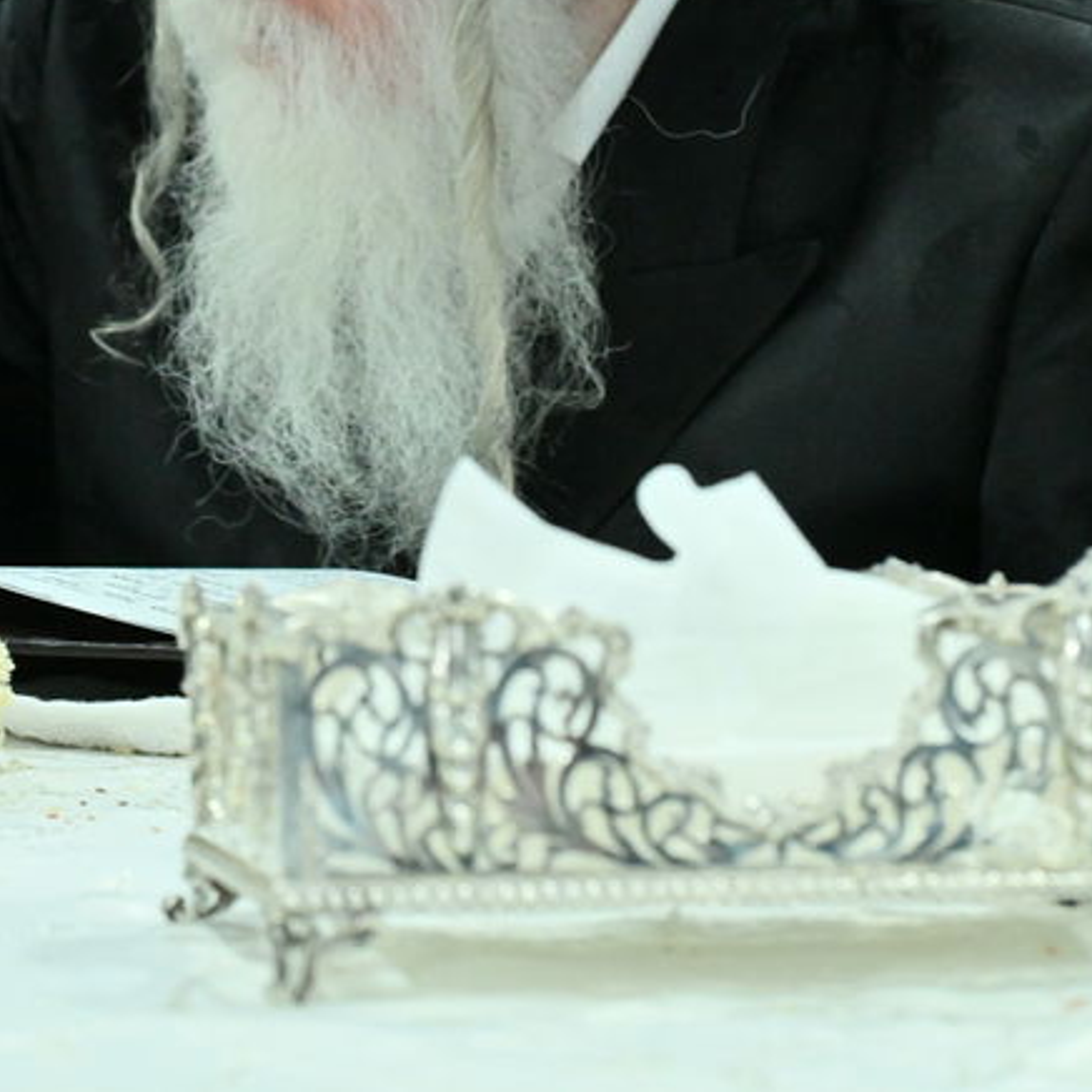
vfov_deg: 12.4
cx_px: 25
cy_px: -69
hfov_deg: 12.4
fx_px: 4961
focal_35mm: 139
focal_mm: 51
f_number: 5.6
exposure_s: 1/200
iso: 3200
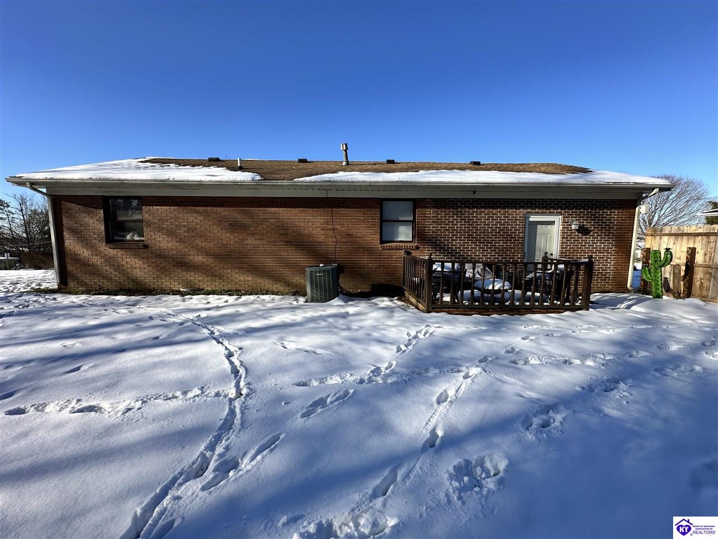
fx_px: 290
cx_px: 359
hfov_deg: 102.1
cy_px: 270
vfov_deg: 85.7
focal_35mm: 14
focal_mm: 2.22
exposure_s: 1/1531
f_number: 2.2
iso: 40
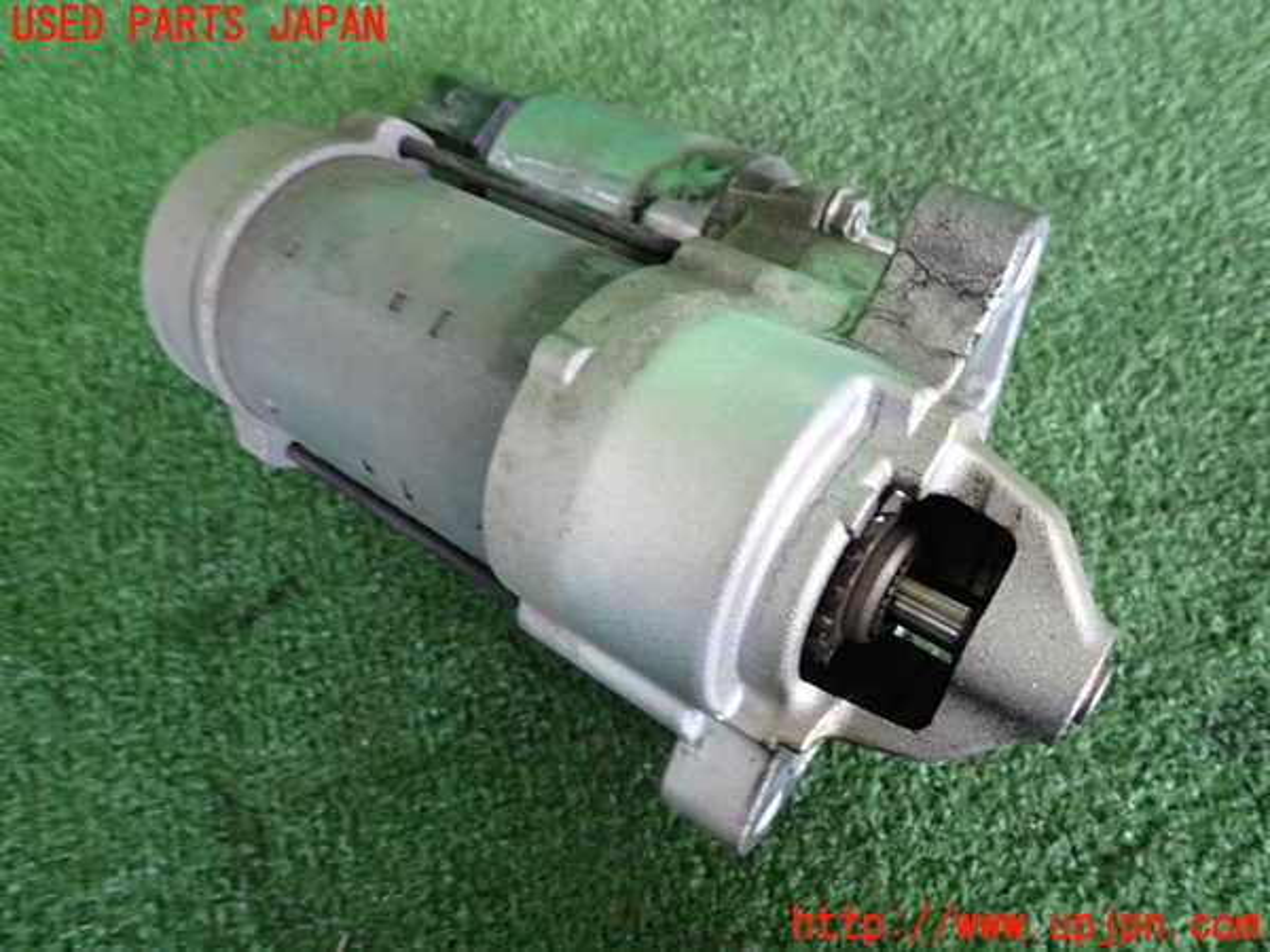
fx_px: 917
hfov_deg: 69.4
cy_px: 476
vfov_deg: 54.9
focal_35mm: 25
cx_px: 635
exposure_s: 1/30
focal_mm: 4.5
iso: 250
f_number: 2
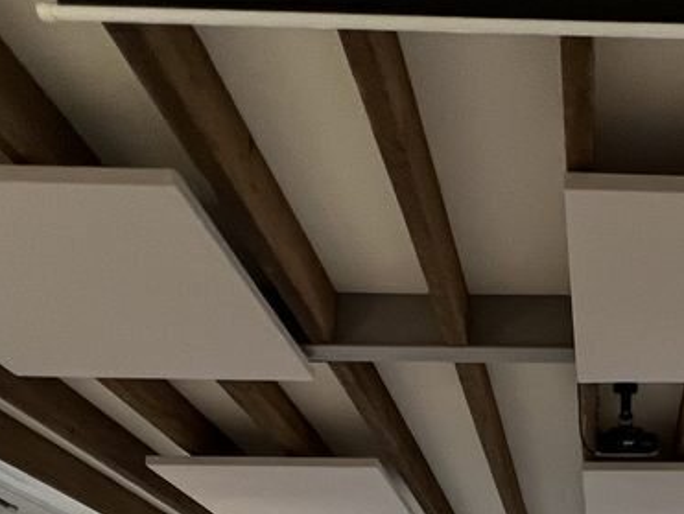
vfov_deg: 24.5
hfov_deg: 40.5
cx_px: 647
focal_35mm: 42
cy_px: 816
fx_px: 831
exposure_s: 1/50
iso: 250
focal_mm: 1.57
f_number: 1.8
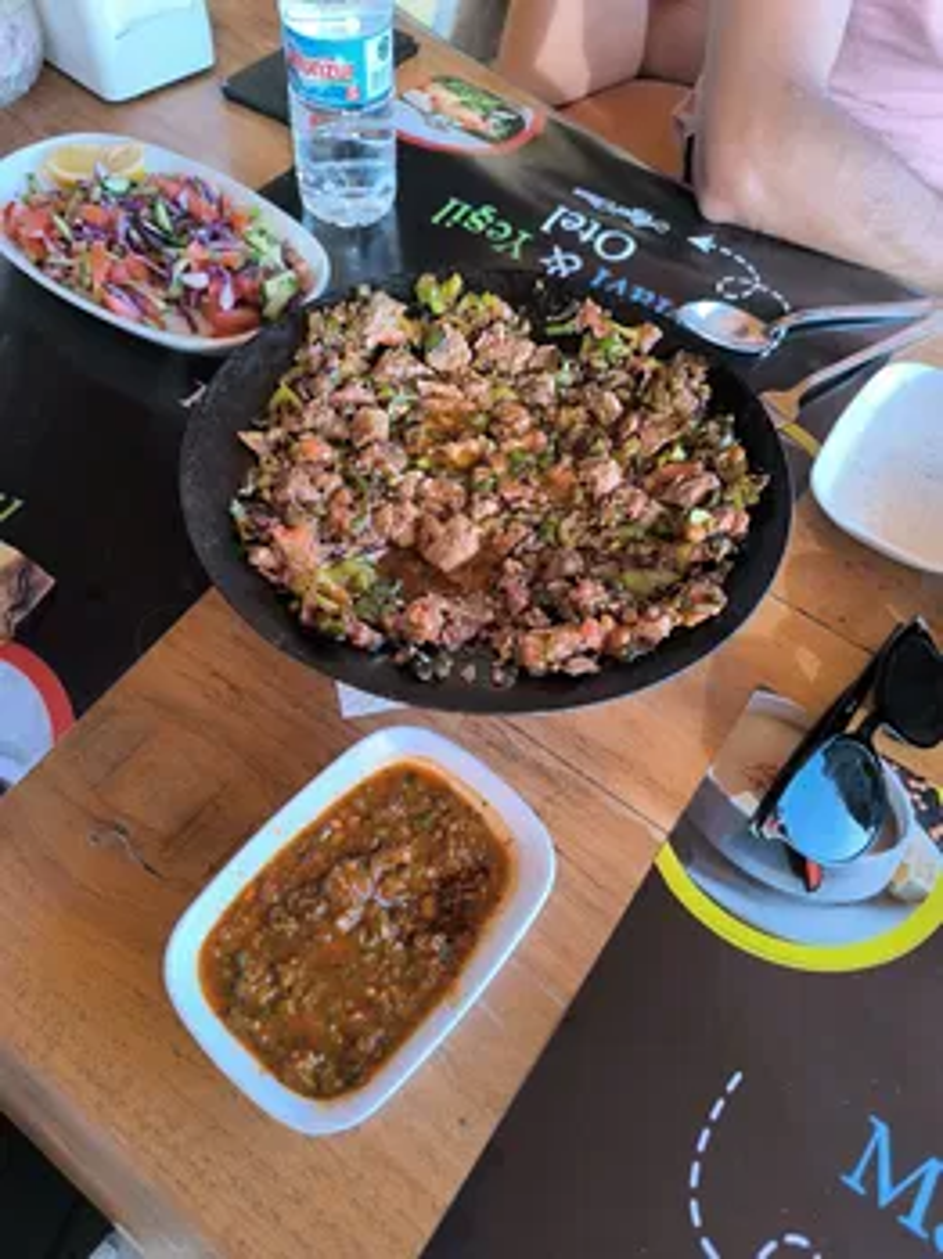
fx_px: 836
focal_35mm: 23
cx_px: 472
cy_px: 630
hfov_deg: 58.8
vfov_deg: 74.0
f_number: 1.65
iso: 125
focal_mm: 6.14
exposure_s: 1/100
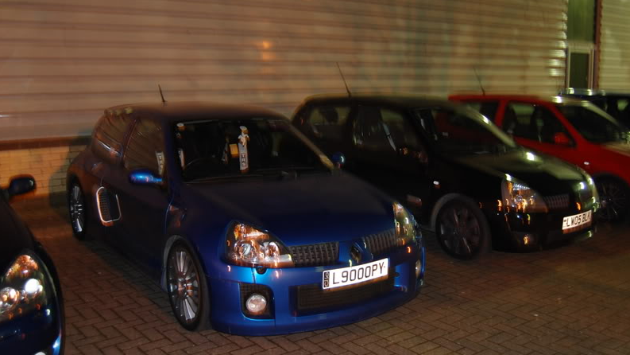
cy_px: 191
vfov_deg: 31.2
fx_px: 635
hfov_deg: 52.8
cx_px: 314
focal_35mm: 38
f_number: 4
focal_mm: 24
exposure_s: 1
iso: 400
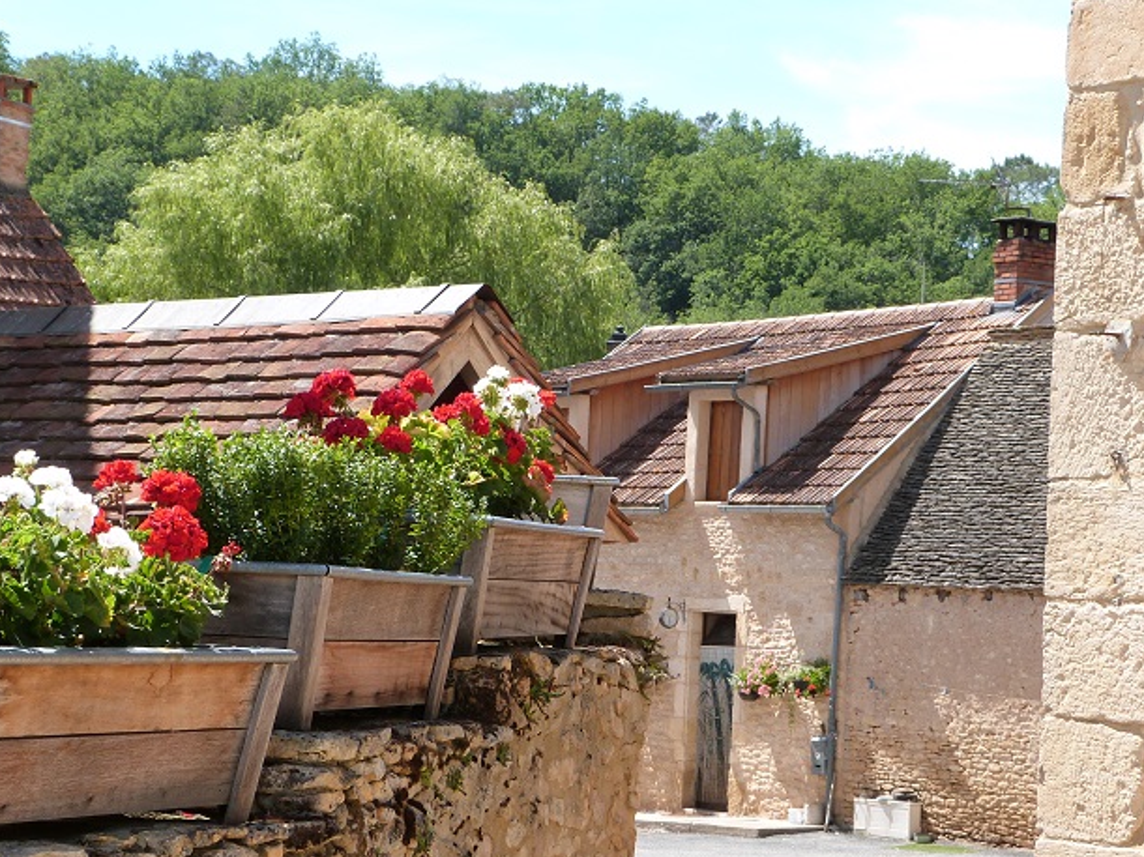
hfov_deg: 22.0
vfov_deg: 16.6
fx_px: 2941
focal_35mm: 89
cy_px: 546
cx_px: 650
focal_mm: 12.1
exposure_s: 1/250
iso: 100
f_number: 5
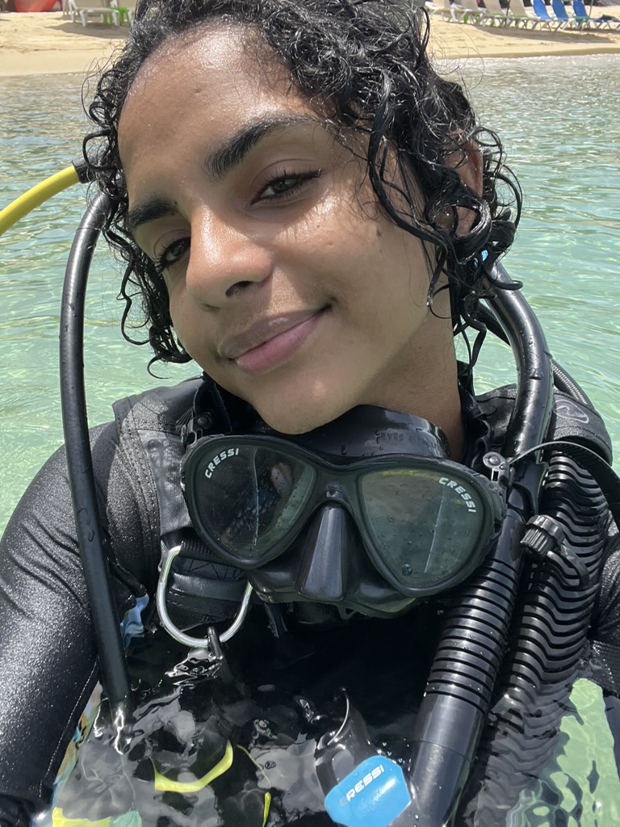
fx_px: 716
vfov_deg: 60.0
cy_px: 414
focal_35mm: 30
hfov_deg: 46.8
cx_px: 310
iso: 32
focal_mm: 2.71
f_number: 2.2
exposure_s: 1/376
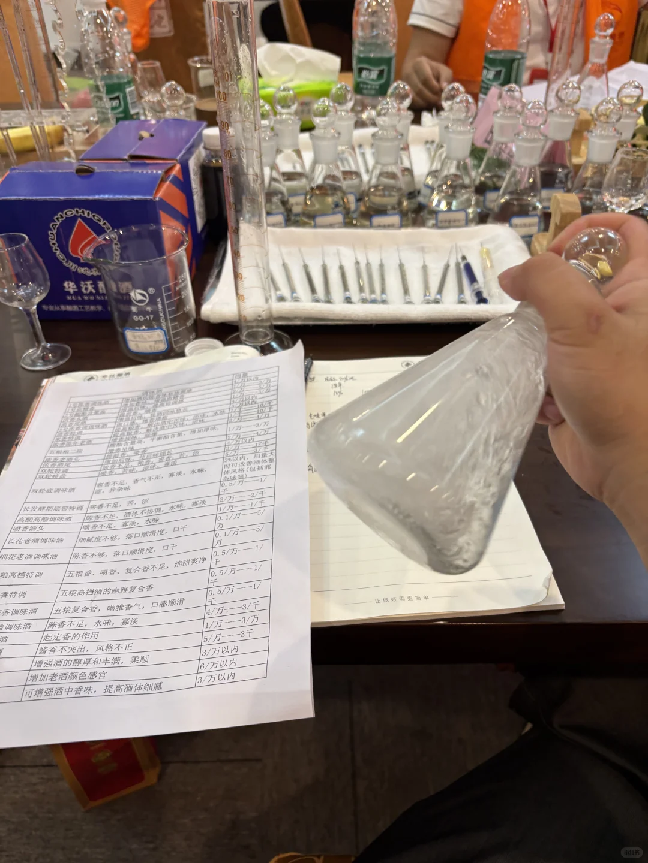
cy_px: 432
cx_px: 324
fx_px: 649
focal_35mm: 26
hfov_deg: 53.1
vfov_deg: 67.3
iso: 100
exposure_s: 1/50
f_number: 1.6
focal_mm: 5.96
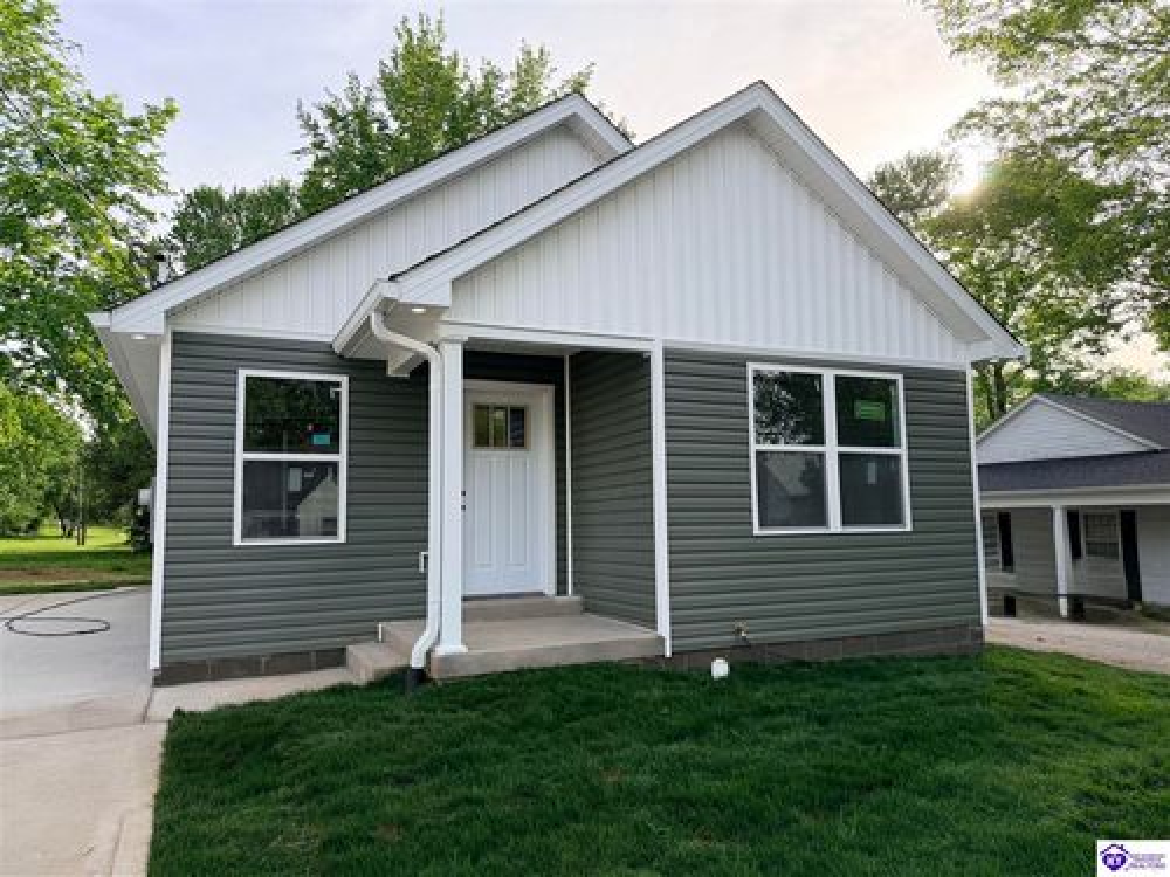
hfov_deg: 71.6
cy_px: 438
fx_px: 811
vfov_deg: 56.8
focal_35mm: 24
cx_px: 585
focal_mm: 6.76
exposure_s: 1/1437
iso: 100
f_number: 1.78
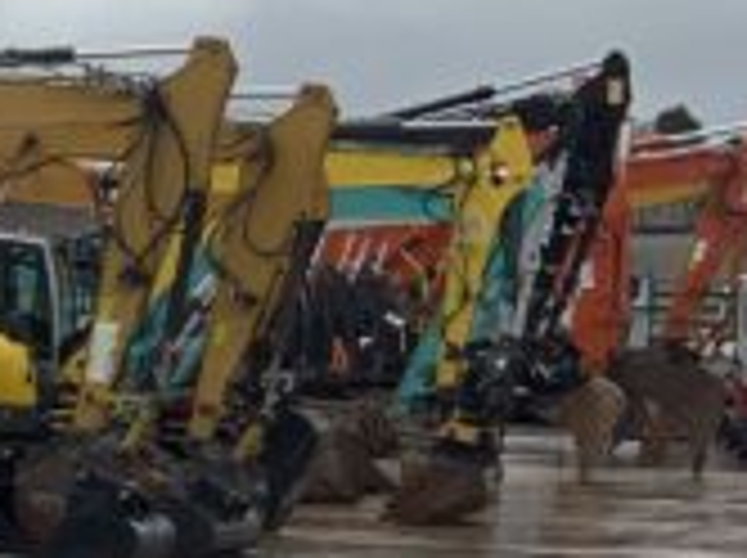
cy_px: 706
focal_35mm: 179
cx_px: -1040
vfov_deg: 8.2
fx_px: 3857
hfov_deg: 9.8
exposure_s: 1/1848
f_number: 1.8
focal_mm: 3
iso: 16
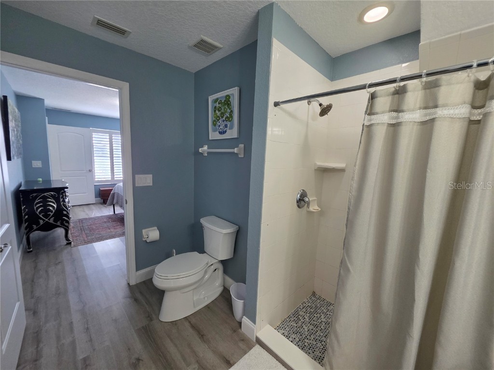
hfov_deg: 106.2
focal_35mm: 13
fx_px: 186
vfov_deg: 89.9
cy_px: 185
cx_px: 247
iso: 250
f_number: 1.9
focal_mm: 2.2
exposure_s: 1/120
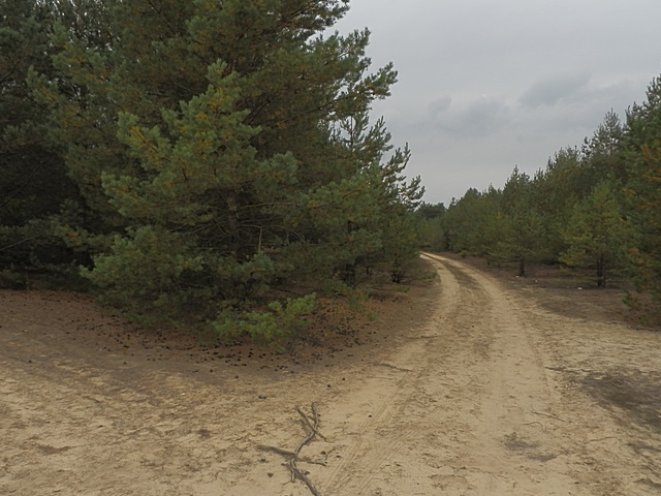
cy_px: 274
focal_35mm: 30
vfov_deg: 46.7
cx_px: 287
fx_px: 573
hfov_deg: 59.8
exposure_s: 1/640
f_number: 3
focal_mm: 4.2
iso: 80
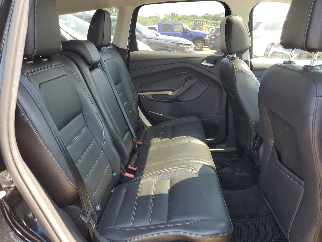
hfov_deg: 67.3
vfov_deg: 53.1
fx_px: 242
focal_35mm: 26
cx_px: 161
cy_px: 121
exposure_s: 1/125
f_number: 1.5
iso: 50
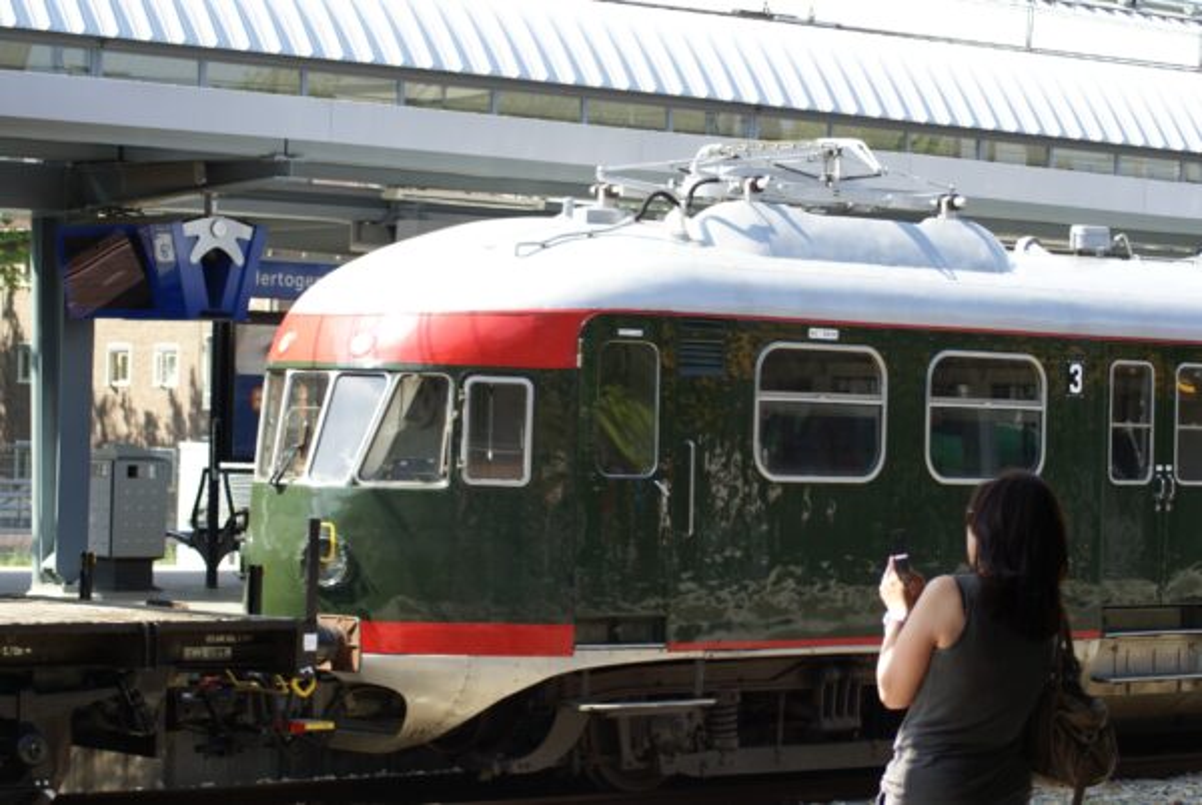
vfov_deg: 13.1
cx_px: 601
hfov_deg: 19.4
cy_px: 402
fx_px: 3511
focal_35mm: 105
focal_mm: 70
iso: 100
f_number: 5.6
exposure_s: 1/125
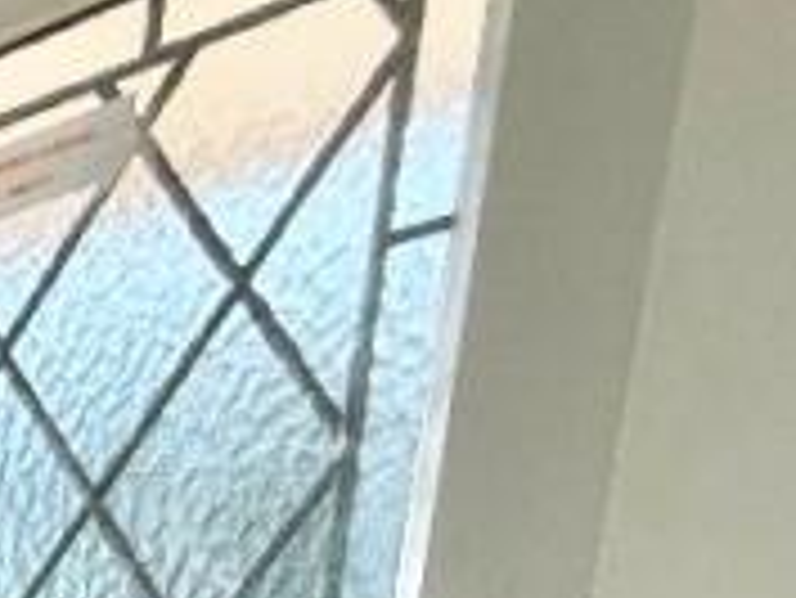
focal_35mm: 81
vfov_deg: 14.2
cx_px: -1277
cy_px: 1313
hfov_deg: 13.6
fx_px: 1864
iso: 64
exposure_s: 1/518
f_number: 2.2
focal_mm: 2.22
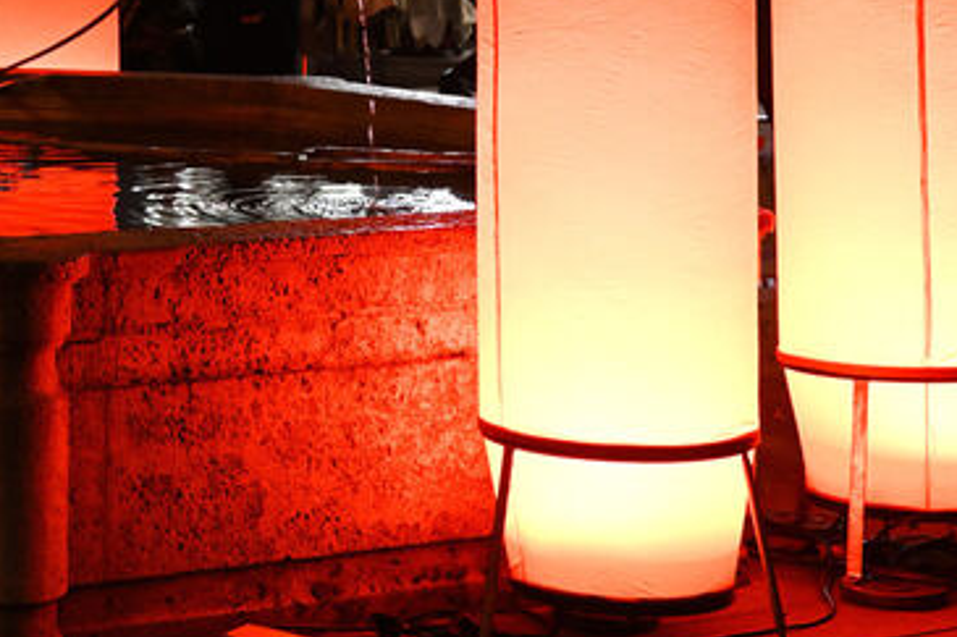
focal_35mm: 115
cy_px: -183
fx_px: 3056
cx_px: -296
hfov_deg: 16.8
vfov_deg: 11.6
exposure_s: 1/100
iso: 1600
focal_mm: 35
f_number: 4
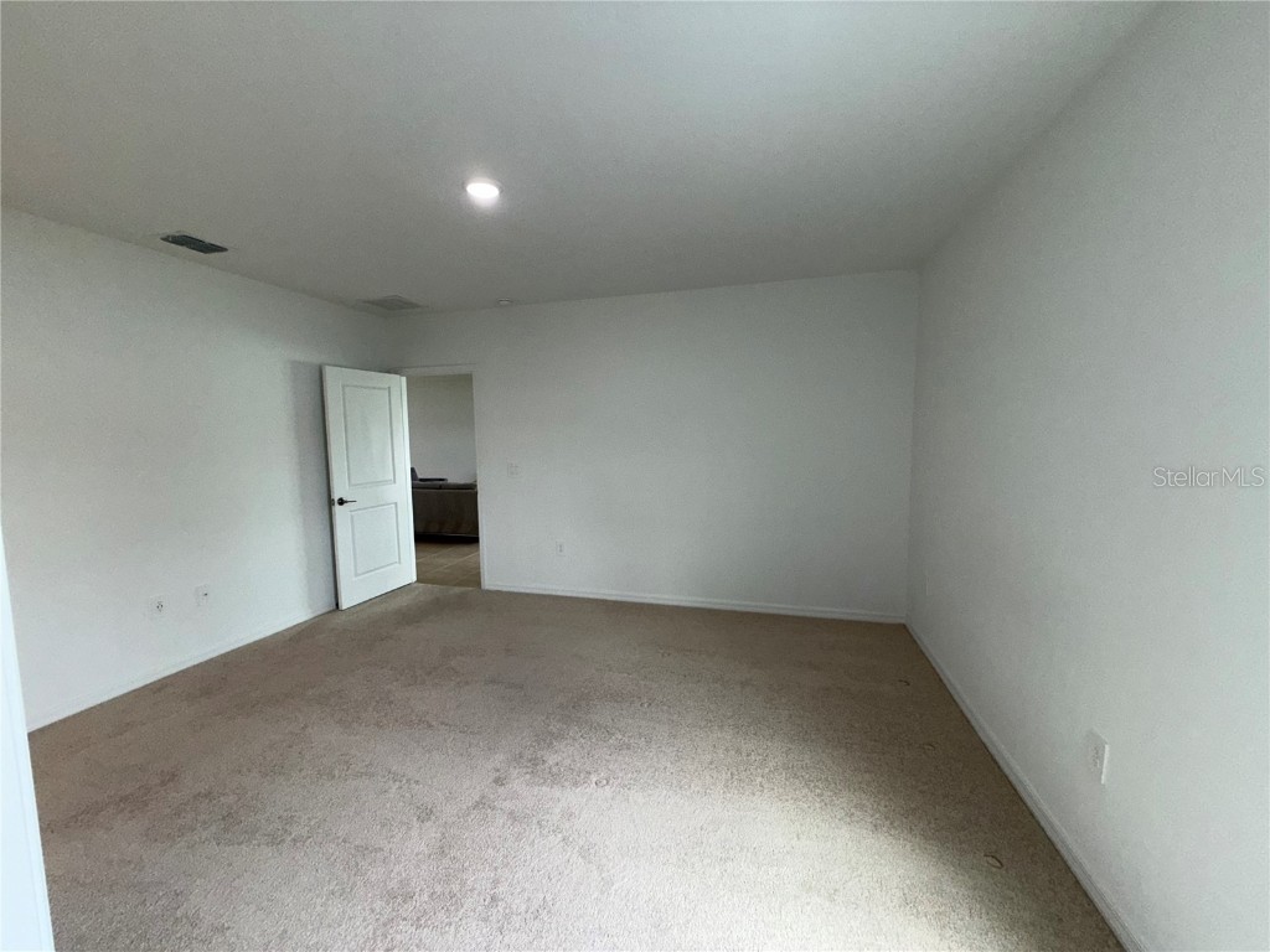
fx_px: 514
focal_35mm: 14
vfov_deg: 85.7
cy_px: 476
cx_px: 635
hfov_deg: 102.1
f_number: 2.2
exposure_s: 1/122
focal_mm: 2.22
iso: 80
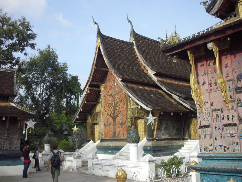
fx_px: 266
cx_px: 121
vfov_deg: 37.7
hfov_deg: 49.0
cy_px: 91
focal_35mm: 38
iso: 100
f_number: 8
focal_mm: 6.2
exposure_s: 1/125
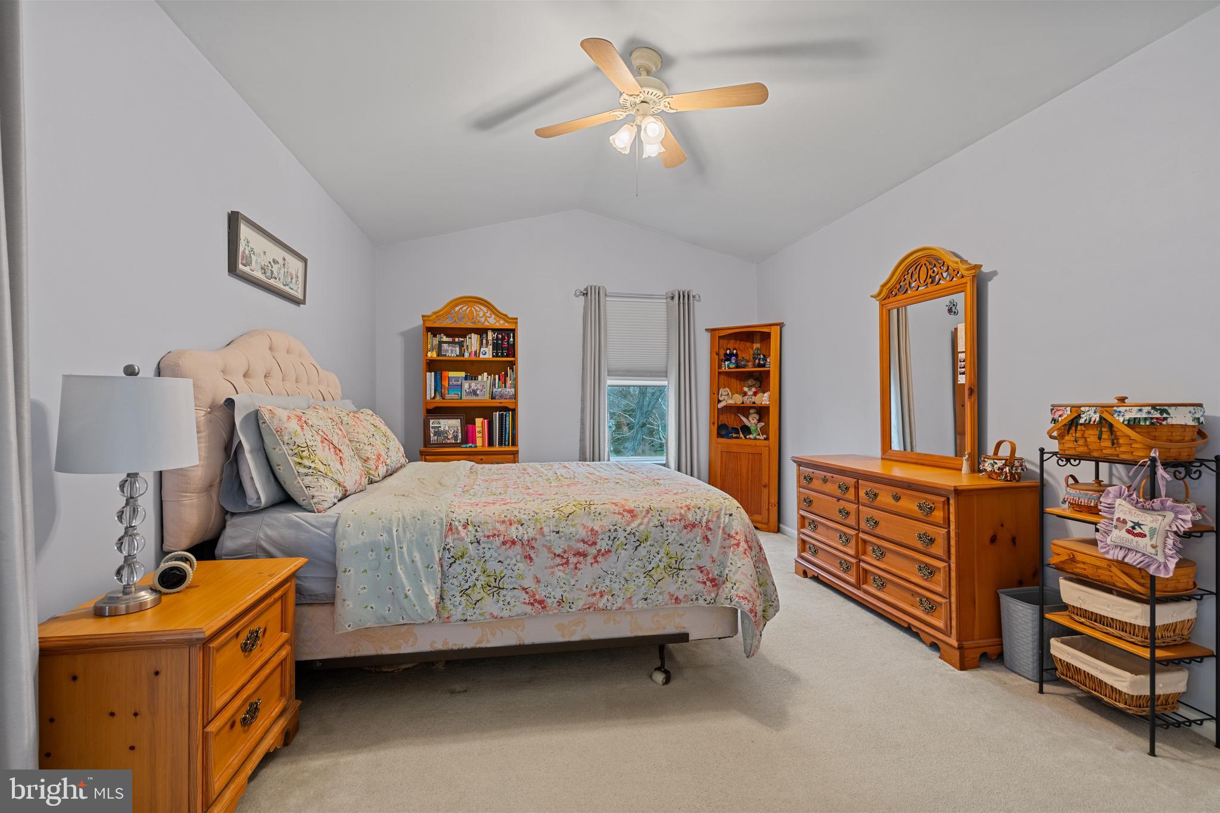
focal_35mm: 16
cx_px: 610
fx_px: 542
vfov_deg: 73.7
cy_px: 406
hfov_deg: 96.7
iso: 400
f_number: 8
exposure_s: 1/2.5
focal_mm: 16
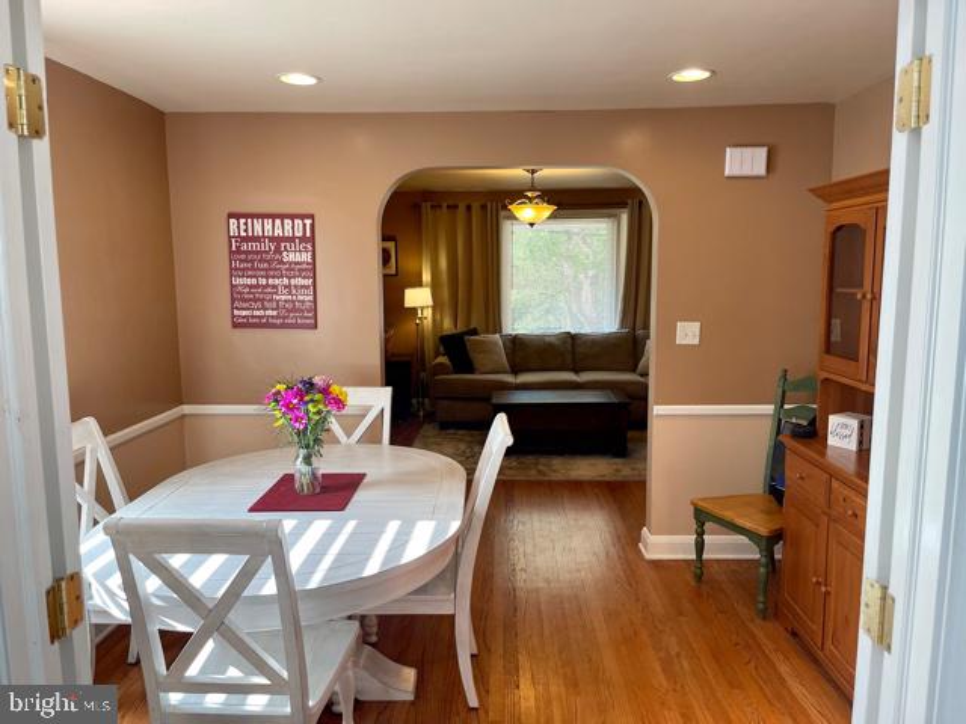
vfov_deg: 53.1
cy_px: 362
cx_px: 483
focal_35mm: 26
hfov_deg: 67.3
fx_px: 726
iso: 100
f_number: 1.6
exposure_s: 1/120
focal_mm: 5.1
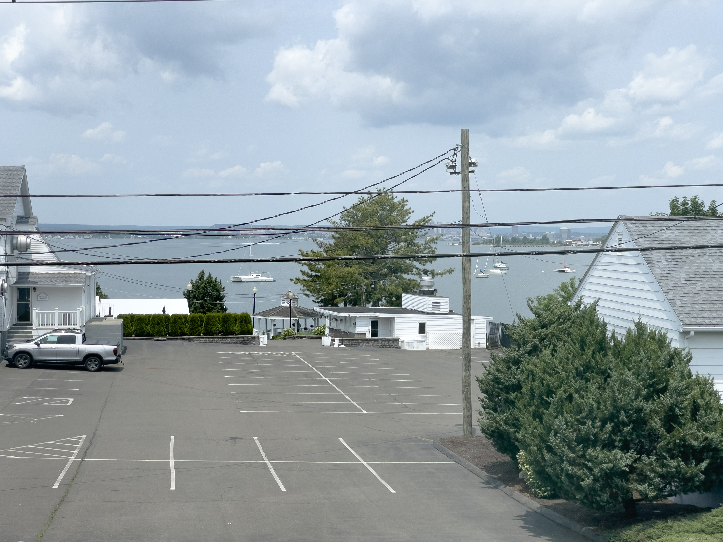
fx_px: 1086
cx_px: 362
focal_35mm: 52
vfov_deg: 28.0
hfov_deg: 36.8
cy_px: 271
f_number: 2
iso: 25
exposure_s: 1/1900
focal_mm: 6
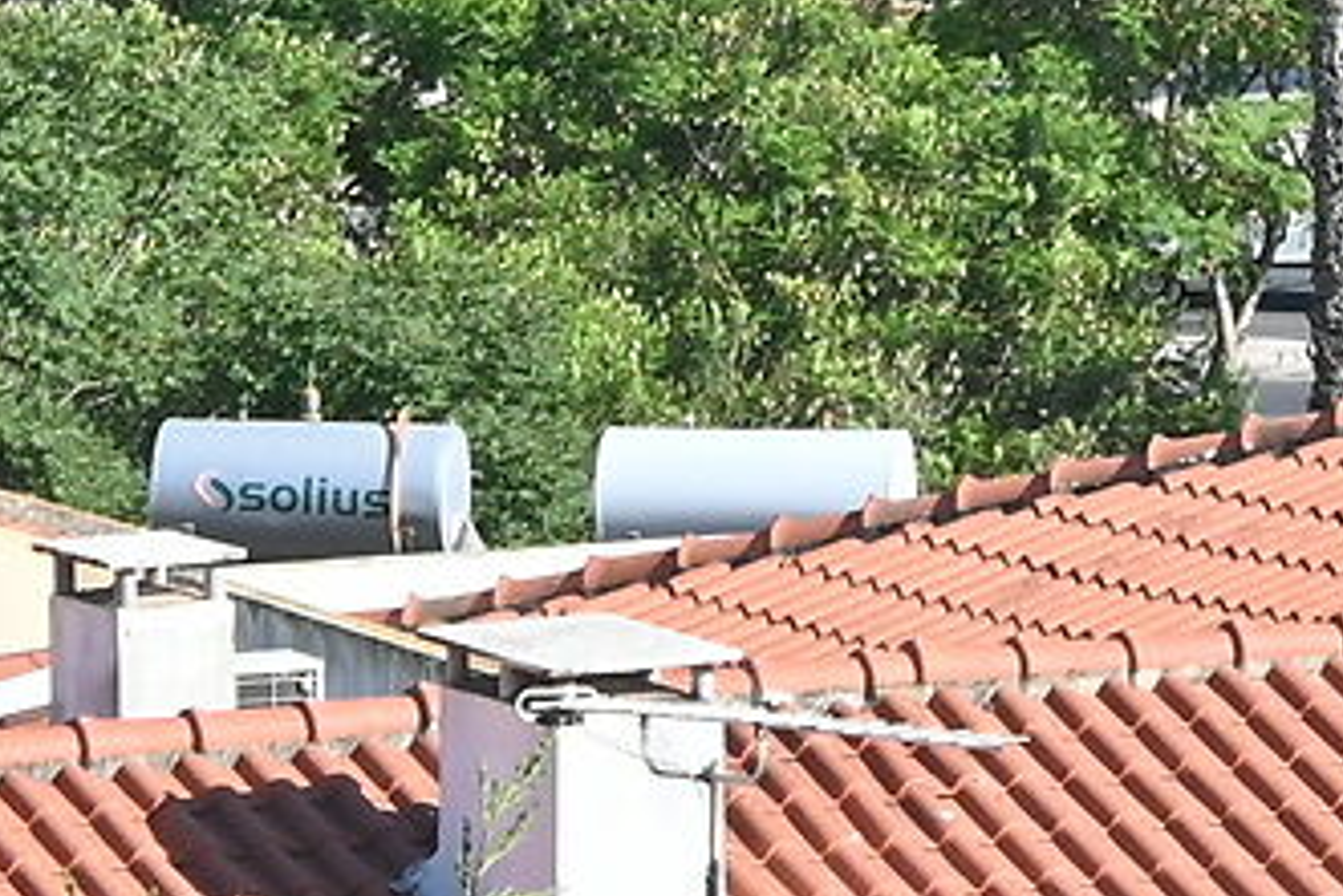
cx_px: 2694
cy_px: -2153
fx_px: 20302
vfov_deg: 2.5
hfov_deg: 3.8
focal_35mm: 544
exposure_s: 1/125
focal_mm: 50
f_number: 10
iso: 100
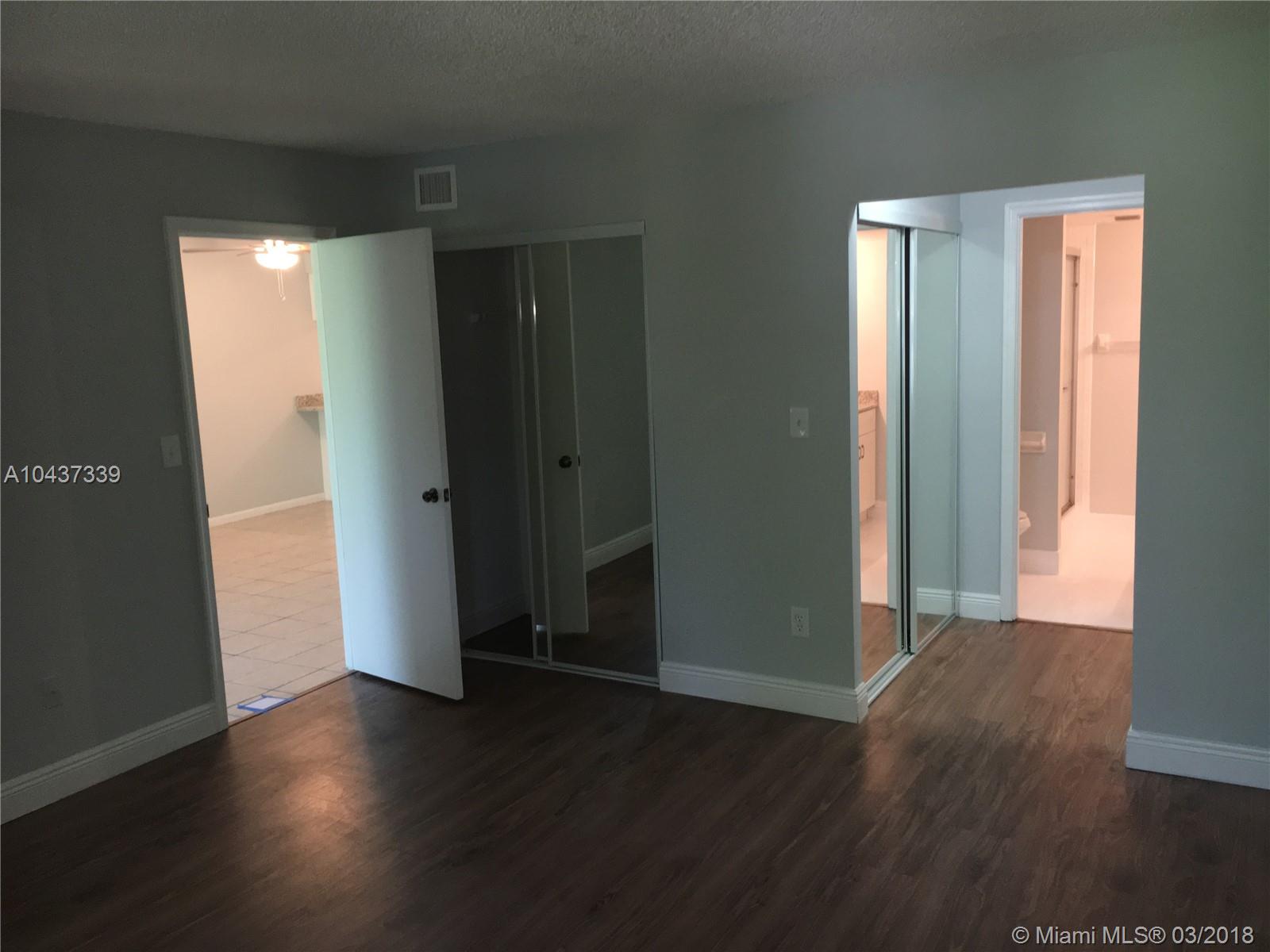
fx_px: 1064
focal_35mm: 29
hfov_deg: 61.7
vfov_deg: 48.2
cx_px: 635
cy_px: 476
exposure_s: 1/30
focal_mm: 4.15
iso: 100
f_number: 2.2
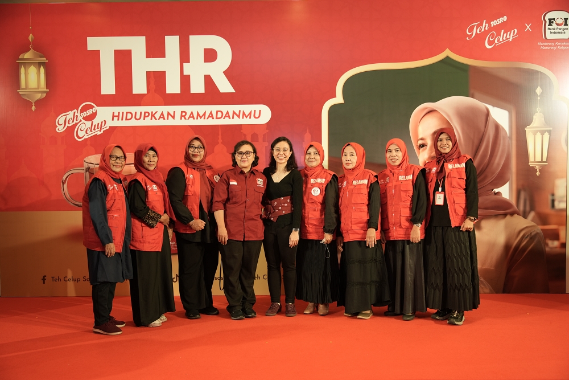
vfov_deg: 41.1
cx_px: 284
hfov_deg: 58.7
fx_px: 506
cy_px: 190
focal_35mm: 32
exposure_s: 1/50
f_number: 2.8
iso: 250
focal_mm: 32
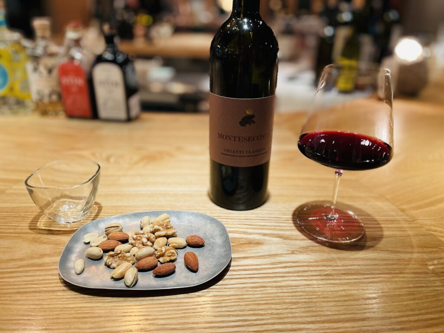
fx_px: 333
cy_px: 166
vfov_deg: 53.1
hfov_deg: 67.3
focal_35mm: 26
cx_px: 222
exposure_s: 1/60
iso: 200
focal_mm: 4.2
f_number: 1.6
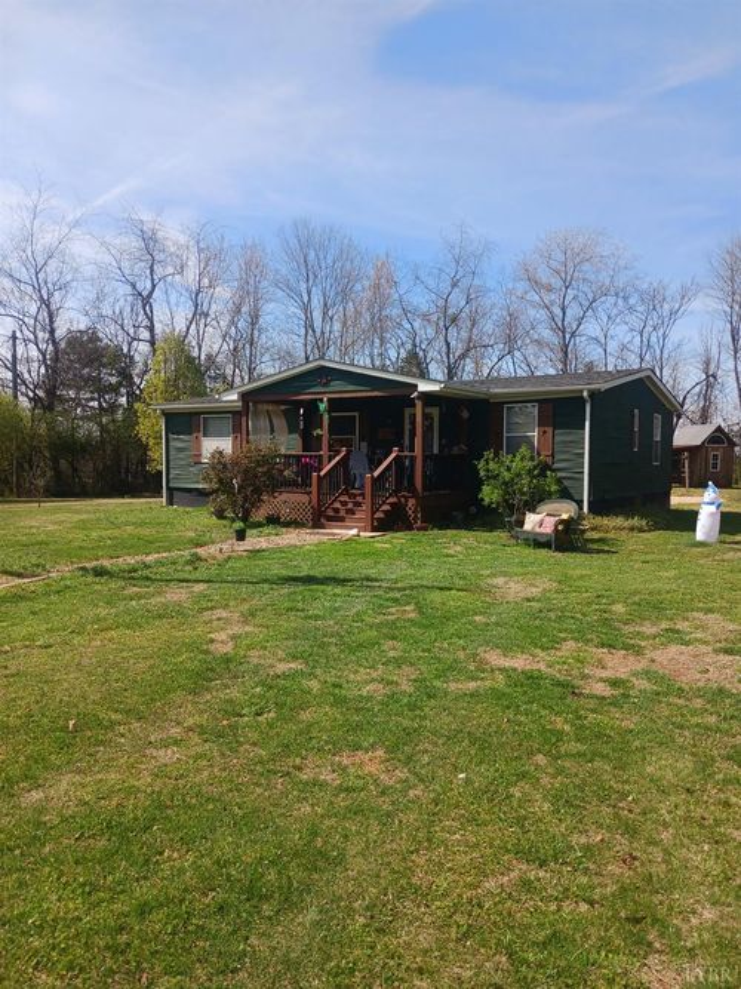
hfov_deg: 51.3
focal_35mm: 27
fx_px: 771
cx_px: 370
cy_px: 494
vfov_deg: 65.3
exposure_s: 1/222
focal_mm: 4
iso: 20
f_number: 1.8
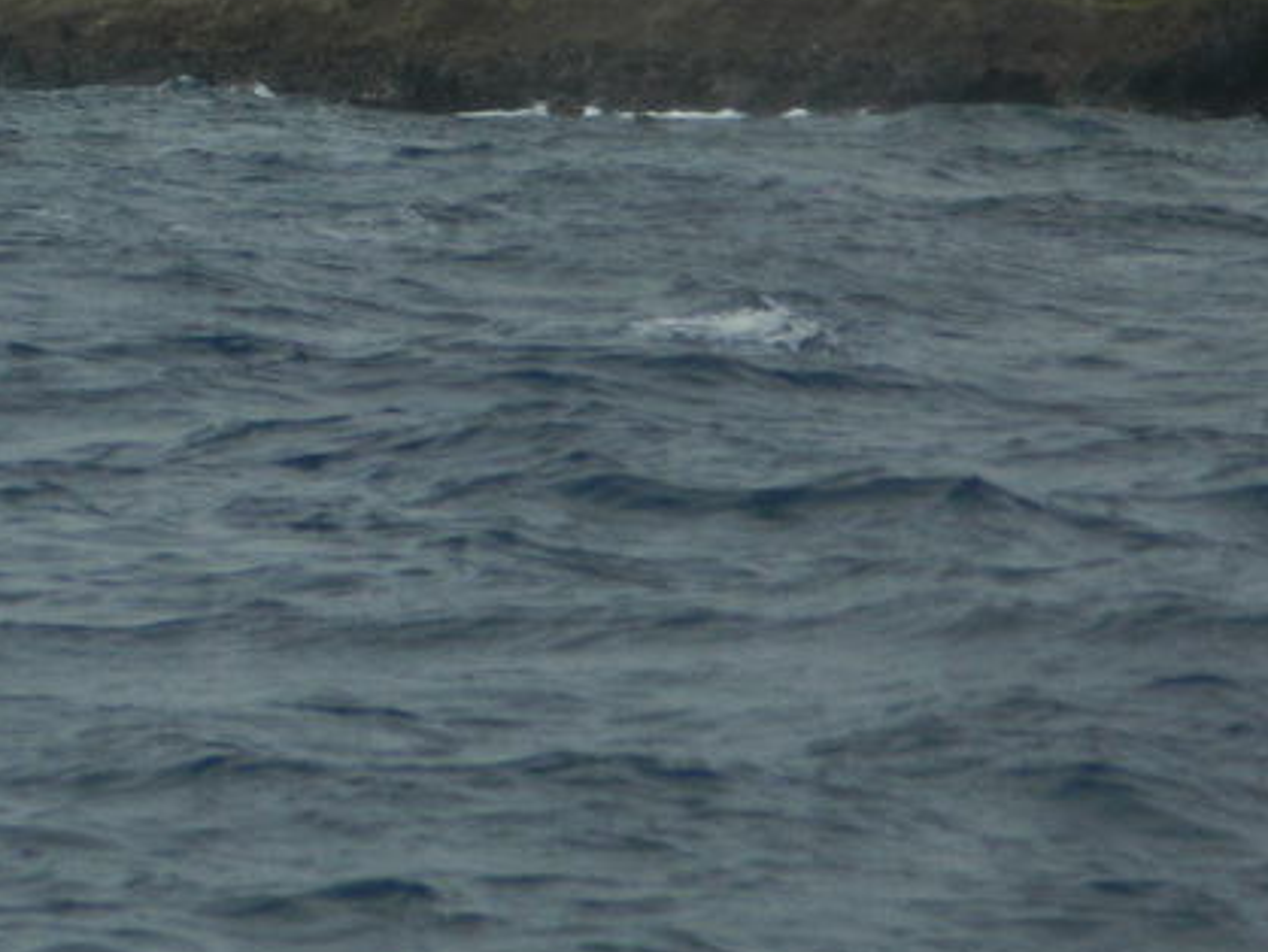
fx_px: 11582
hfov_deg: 6.2
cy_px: -121
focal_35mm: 316
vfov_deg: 4.7
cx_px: -231
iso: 80
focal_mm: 23.2
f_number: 4.7
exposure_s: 1/800
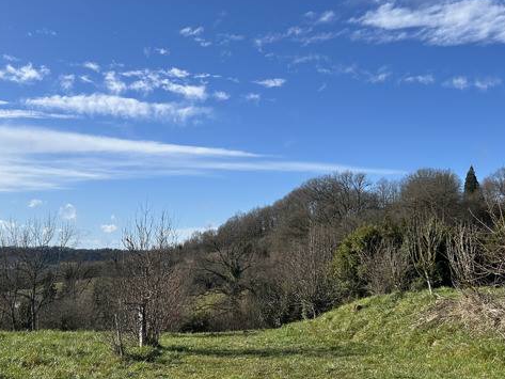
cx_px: 179
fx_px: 642
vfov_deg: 32.9
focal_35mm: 44
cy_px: 205
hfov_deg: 42.5
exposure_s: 1/5076
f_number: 1.5
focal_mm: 5.7
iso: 50
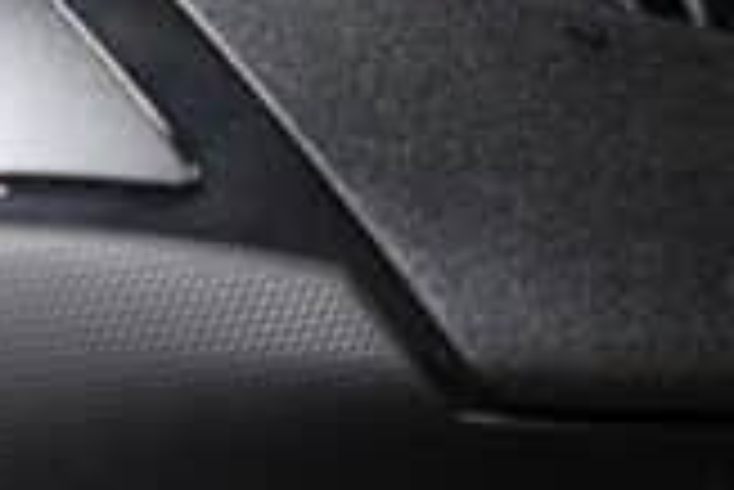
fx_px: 5122
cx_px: 243
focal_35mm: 251
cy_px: -36
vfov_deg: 5.5
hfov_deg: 8.2
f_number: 5.6
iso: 2500
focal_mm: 105
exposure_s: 1/125
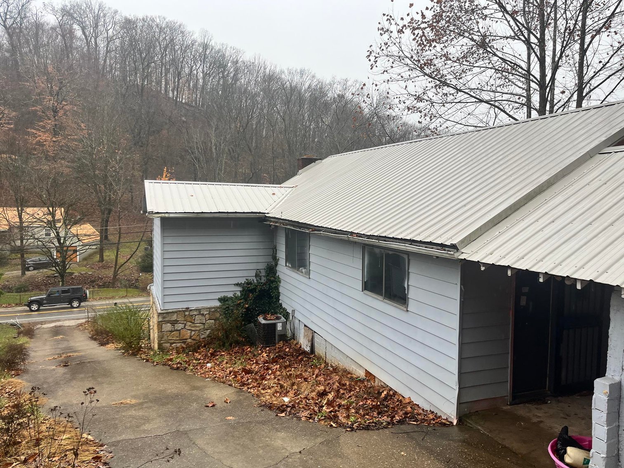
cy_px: 234
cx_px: 312
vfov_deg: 53.1
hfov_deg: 67.3
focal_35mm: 26
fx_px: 469
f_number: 1.6
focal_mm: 5.1
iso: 40
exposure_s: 1/290
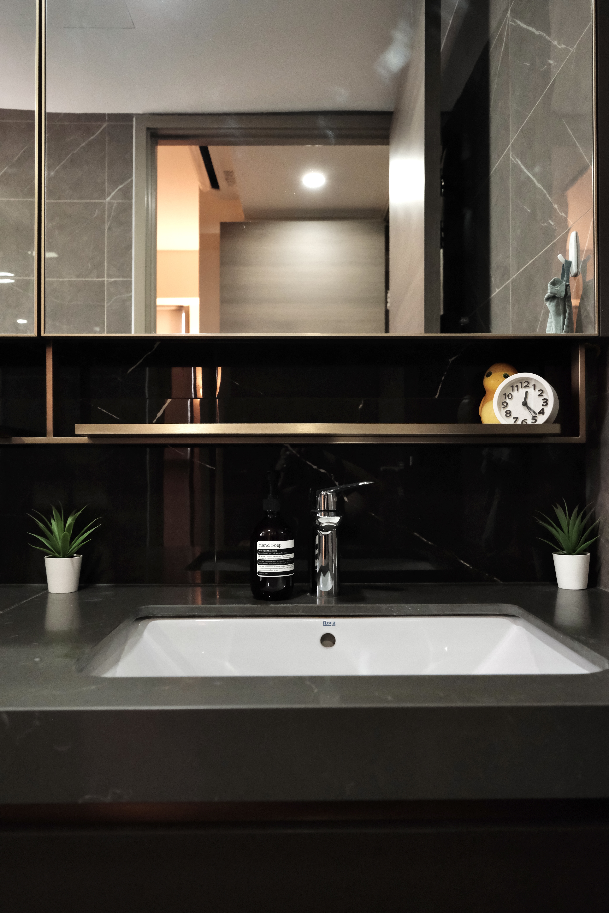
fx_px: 736
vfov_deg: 63.7
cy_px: 456
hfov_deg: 45.0
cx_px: 304
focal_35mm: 29
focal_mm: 19.1
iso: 3200
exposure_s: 1/100
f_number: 4
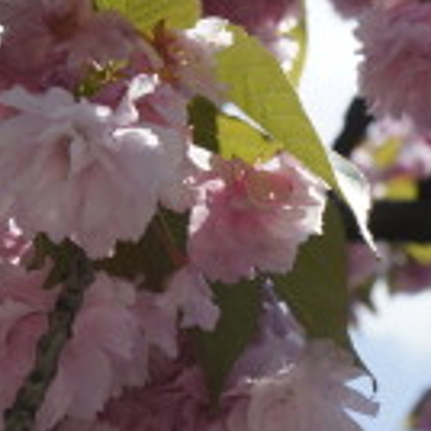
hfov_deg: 9.2
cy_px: 354
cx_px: 306
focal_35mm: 190
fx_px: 2676
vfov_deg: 9.2
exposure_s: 1/500
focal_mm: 40
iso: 200
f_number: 8
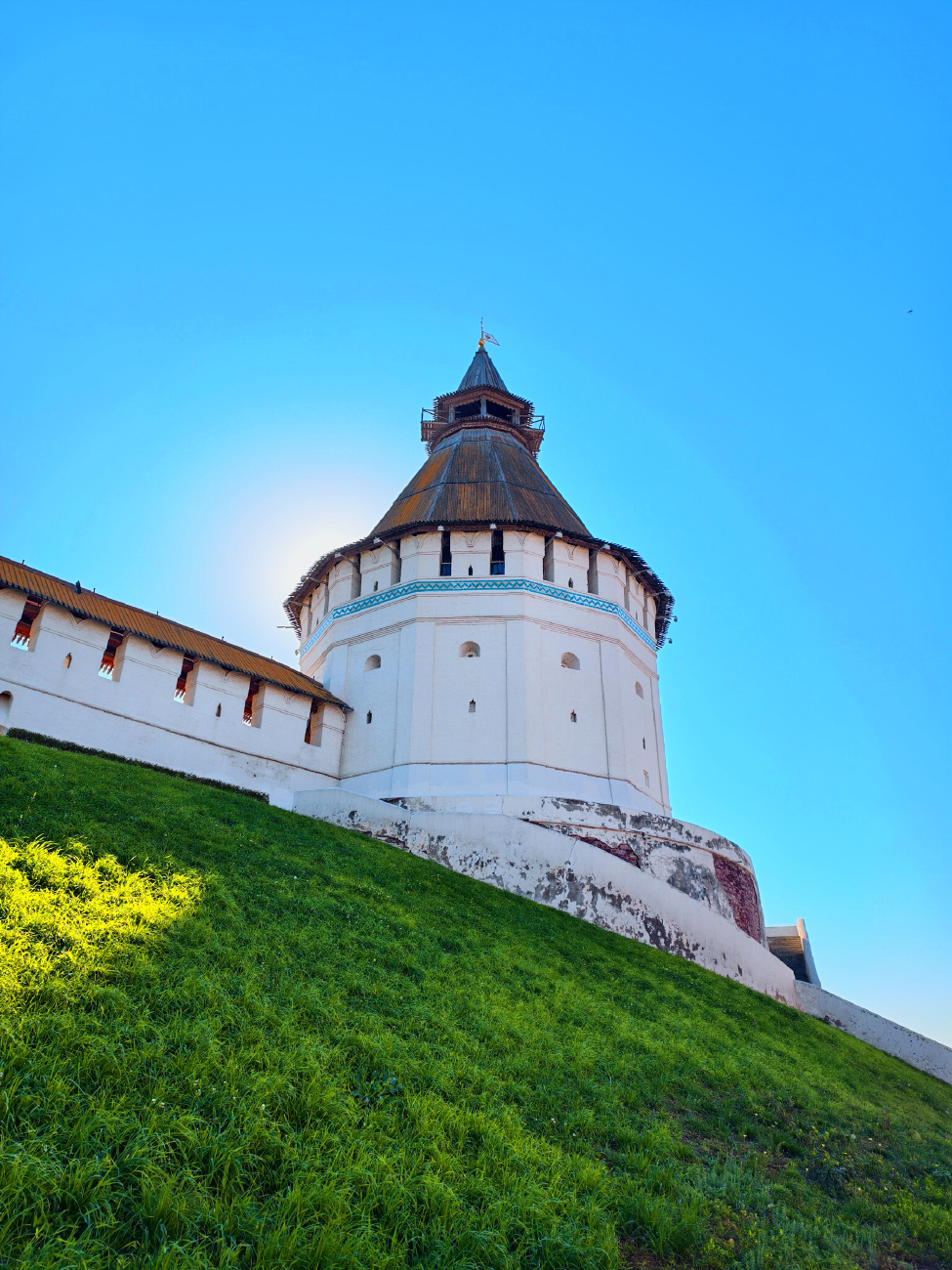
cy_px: 635
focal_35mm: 23
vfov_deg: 73.9
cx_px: 476
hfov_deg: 58.9
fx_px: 843
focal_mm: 6.54
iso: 71
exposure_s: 1/827
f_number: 1.57
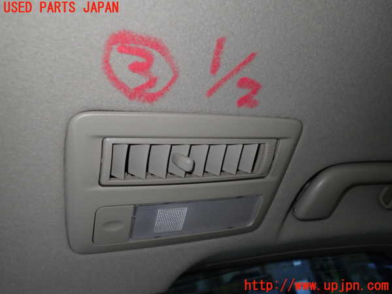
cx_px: 196
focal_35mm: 30
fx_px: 340
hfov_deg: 60.0
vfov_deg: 46.8
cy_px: 147
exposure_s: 1/30
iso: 250
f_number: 2.3
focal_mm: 5.4
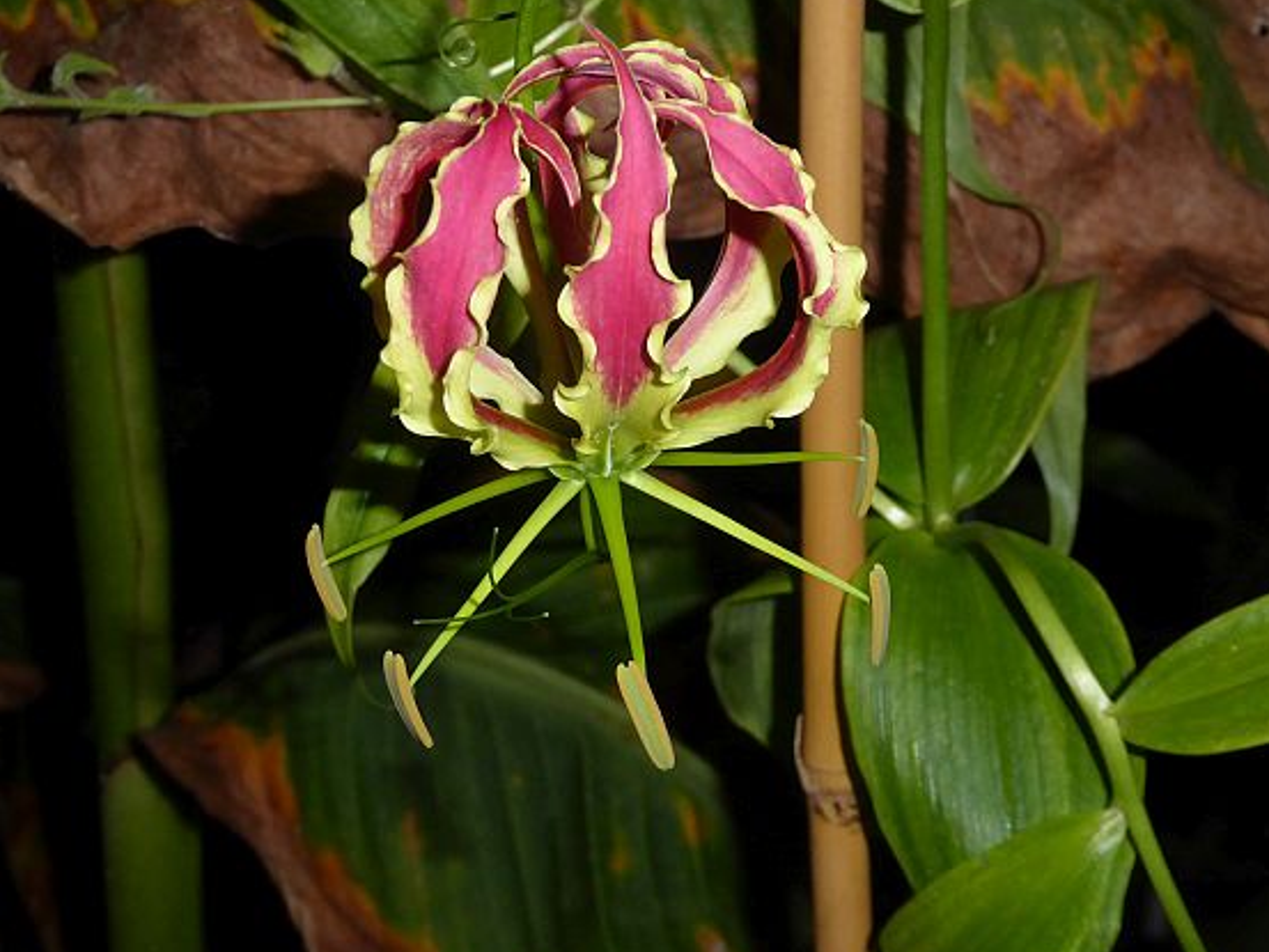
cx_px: 622
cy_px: 429
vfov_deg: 18.2
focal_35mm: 81
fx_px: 2970
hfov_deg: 24.1
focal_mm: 12.5
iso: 400
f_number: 4.5
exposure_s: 1/60
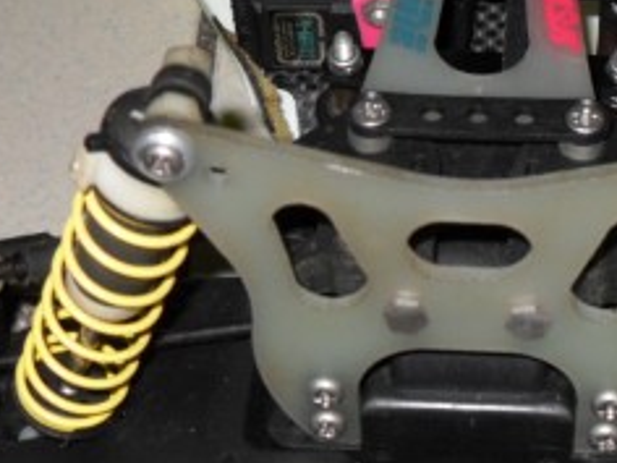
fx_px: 1693
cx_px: 502
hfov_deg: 20.4
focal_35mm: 95
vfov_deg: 15.5
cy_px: 160
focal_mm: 6.2
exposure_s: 1/45
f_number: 8.9
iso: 100
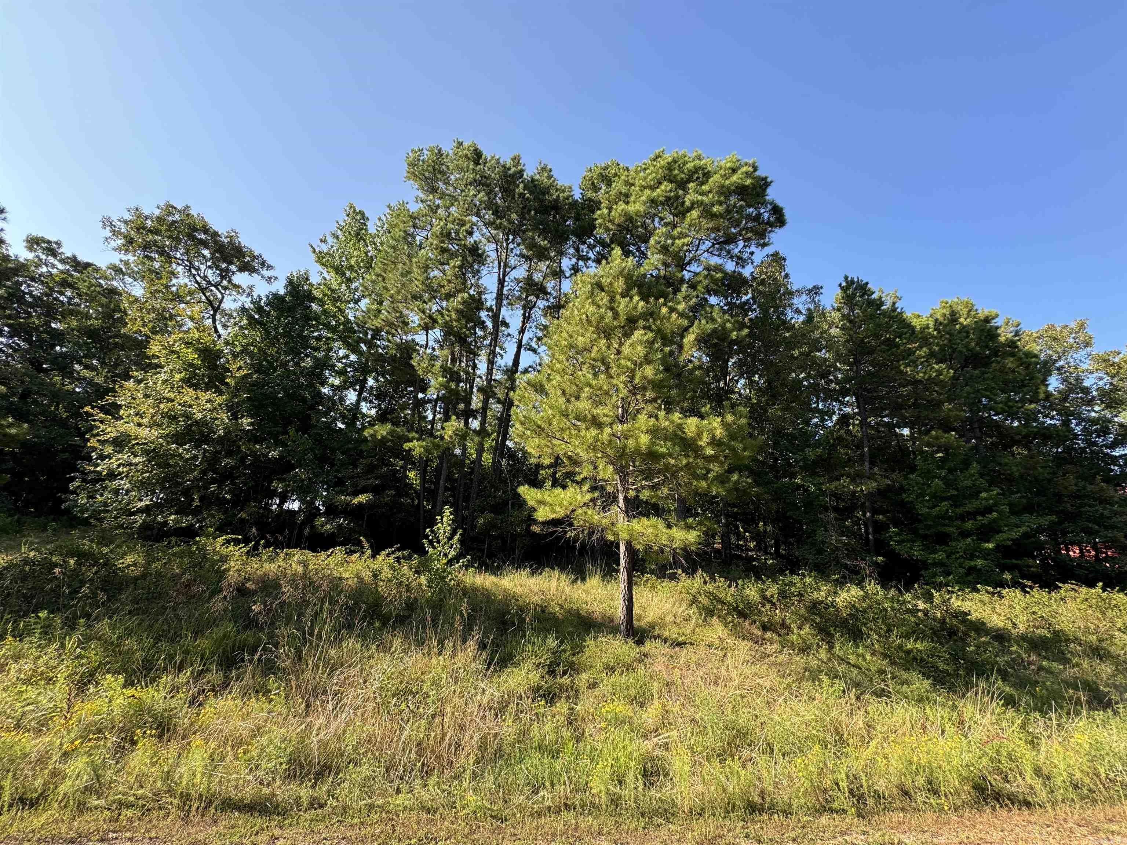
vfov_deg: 85.7
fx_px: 456
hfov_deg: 102.1
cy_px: 422
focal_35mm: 14
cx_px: 564
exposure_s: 1/273
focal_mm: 2.22
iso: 40
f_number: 2.2
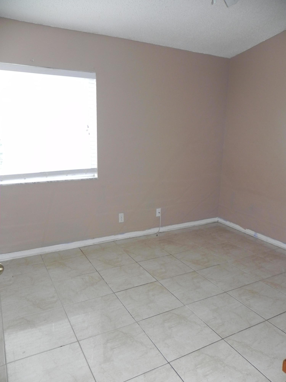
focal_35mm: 26
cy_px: 191
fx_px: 286
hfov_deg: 53.1
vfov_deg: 67.3
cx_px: 143
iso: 200
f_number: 2.8
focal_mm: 4.6
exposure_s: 1/30
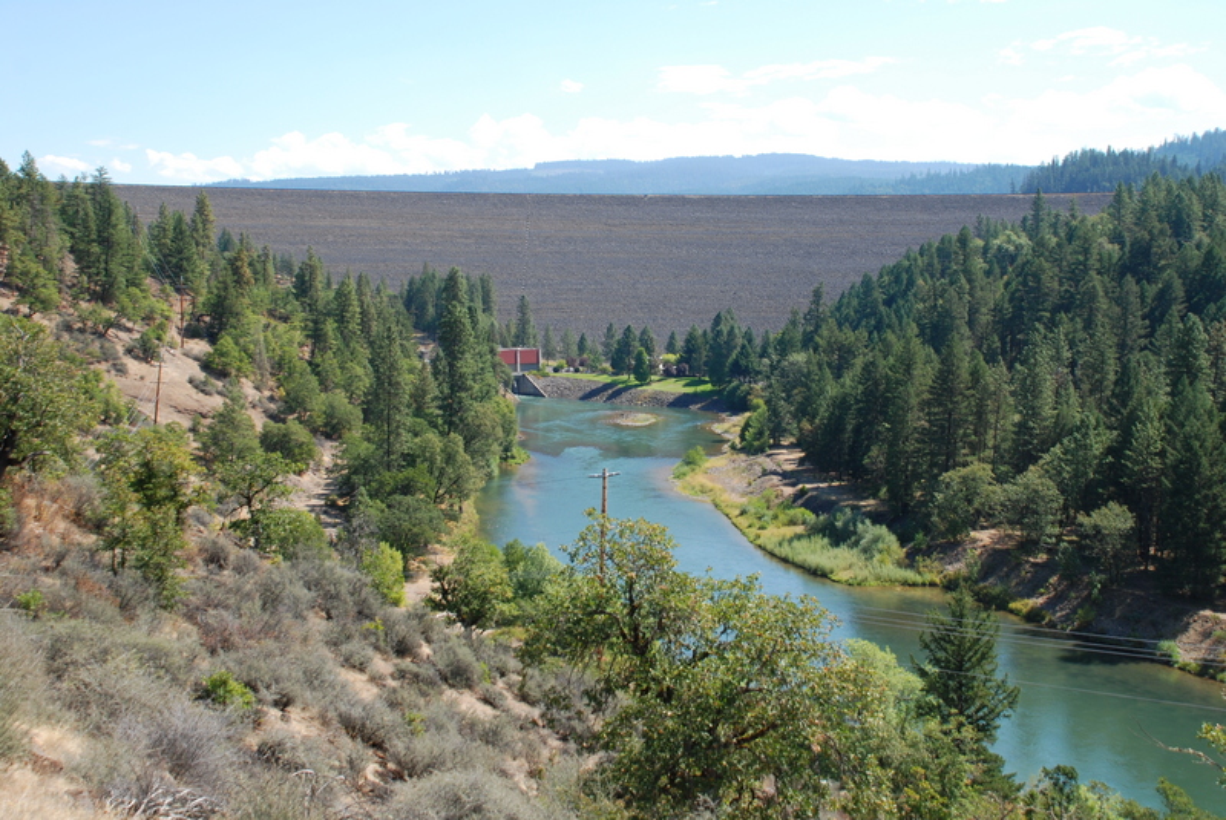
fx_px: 1432
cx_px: 613
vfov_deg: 32.0
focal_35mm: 42
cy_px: 410
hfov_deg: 46.4
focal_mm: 28
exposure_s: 1/200
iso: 160
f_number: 7.1
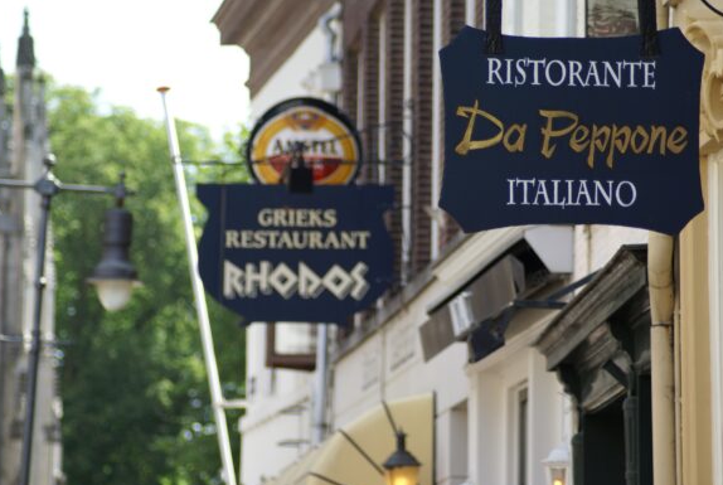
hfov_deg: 9.7
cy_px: 252
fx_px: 4256
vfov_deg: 6.5
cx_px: 362
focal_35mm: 212
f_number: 4
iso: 100
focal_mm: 135
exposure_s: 1/250
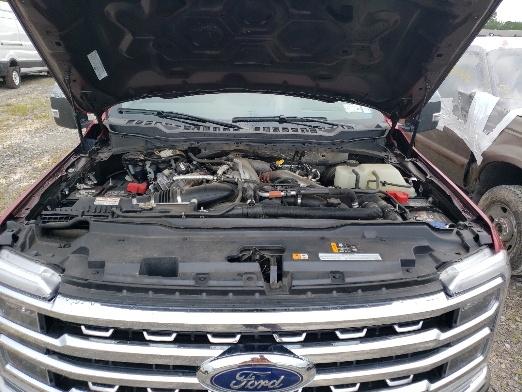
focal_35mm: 26
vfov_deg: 53.1
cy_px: 196
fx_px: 392
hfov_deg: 67.3
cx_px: 261
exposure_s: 1/385
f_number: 1.5
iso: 50
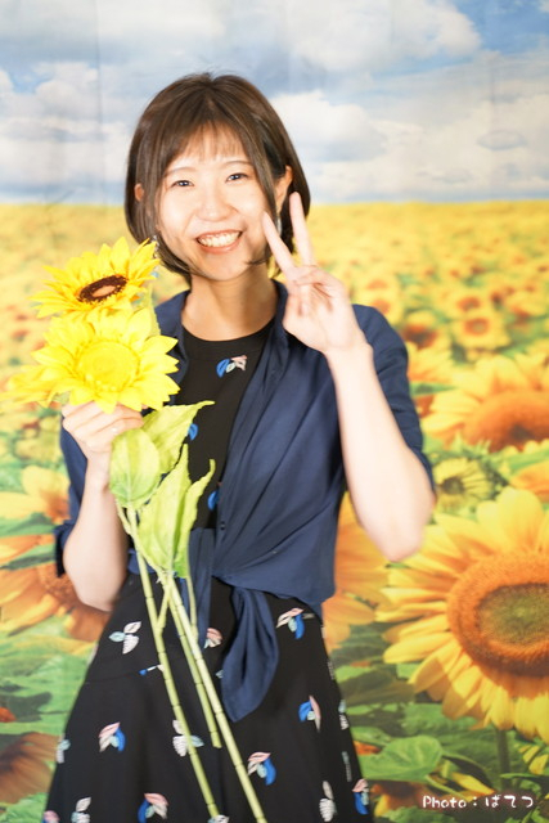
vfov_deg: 28.1
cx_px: 274
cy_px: 412
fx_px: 1646
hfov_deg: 18.9
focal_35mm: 72
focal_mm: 72
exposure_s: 1/30
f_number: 2.8
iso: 640
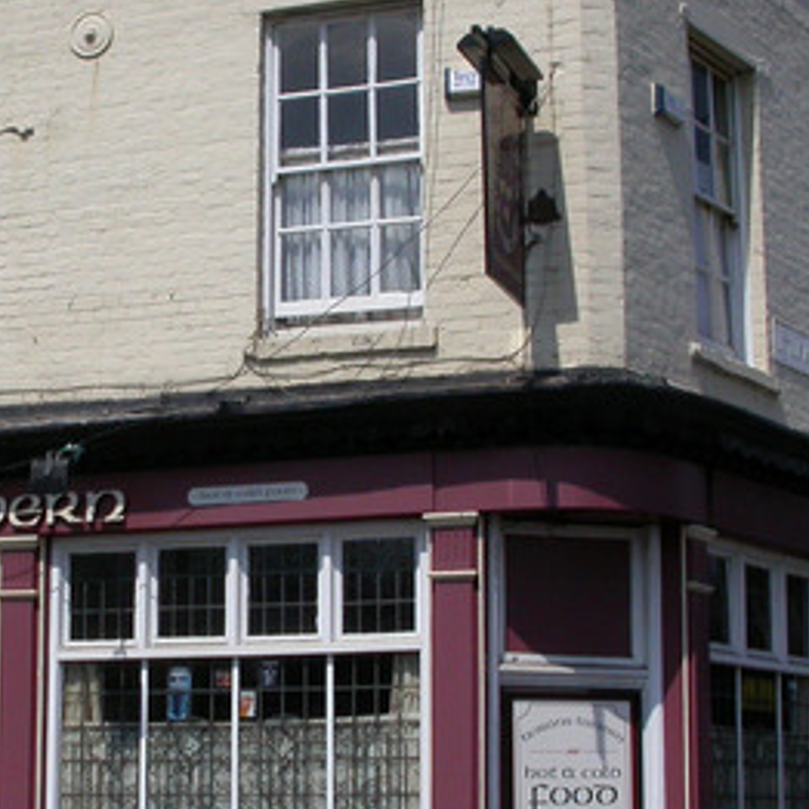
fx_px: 2168
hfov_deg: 21.0
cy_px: 454
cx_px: 228
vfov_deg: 21.1
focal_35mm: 82
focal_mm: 7.85
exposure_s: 1/824
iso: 100
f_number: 7.5
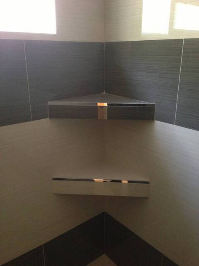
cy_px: 133
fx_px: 253
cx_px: 100
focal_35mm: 33
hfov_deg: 42.9
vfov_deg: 55.4
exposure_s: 1/20
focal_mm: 4.13
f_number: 2.4
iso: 400
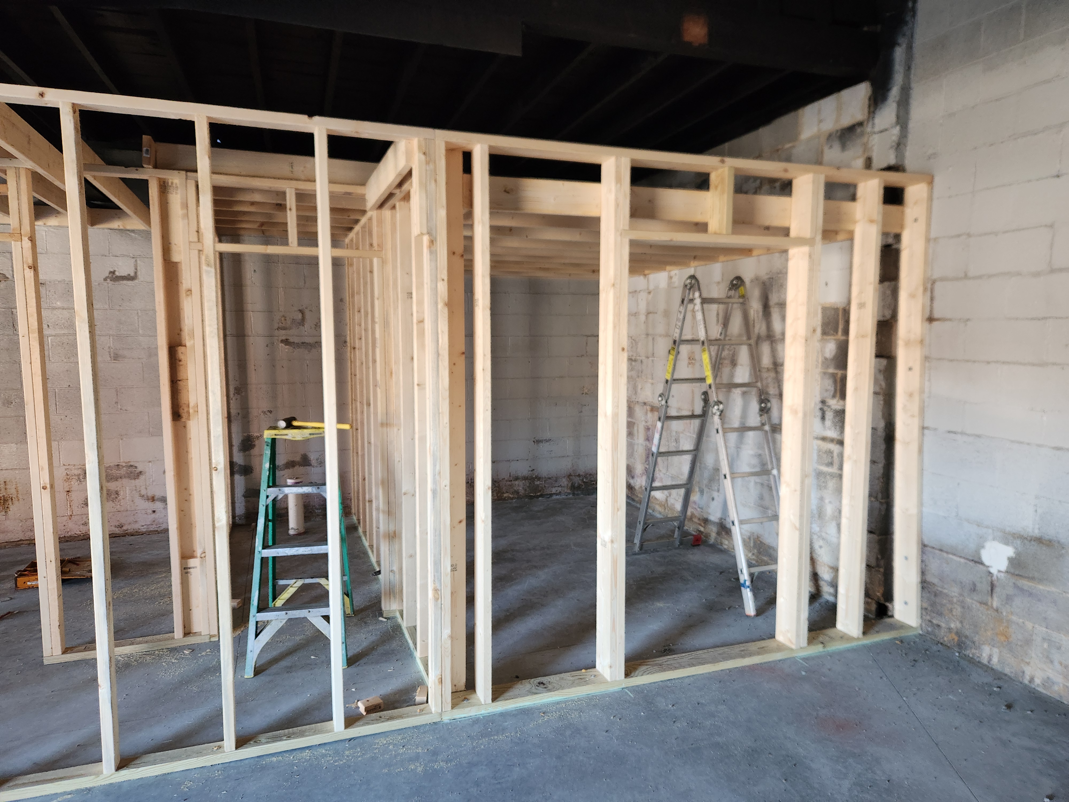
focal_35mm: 23
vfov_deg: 58.9
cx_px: 534
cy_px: 401
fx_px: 710
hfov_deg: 73.9
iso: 400
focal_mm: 5.4
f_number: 1.8
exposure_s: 1/120
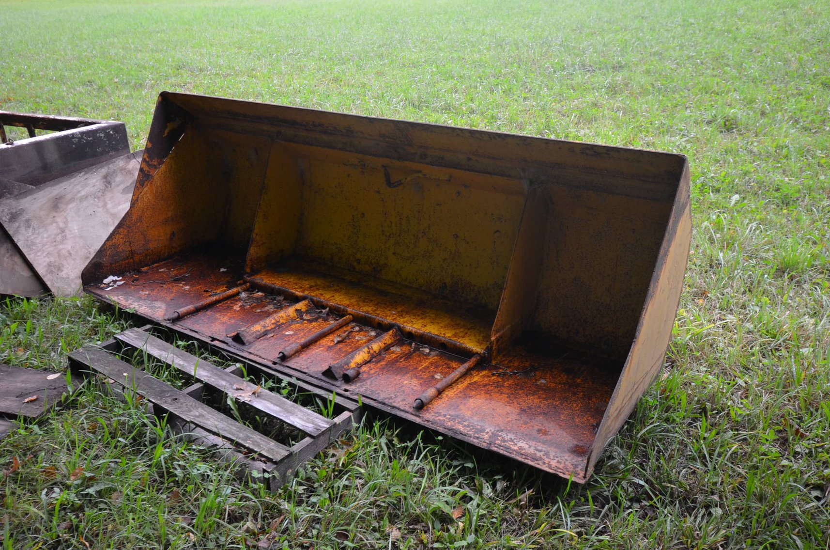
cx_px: 415
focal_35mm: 30
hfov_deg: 62.0
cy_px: 275
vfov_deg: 43.4
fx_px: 690
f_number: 4.5
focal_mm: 20
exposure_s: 1/50
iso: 800
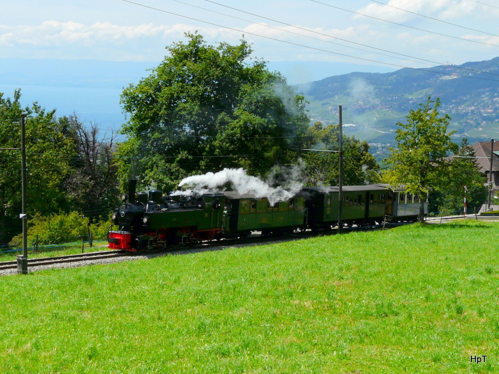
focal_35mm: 53
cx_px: 250
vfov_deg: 27.5
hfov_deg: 36.2
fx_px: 764
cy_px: 187
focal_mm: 8.8
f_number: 5.6
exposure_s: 1/500
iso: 100
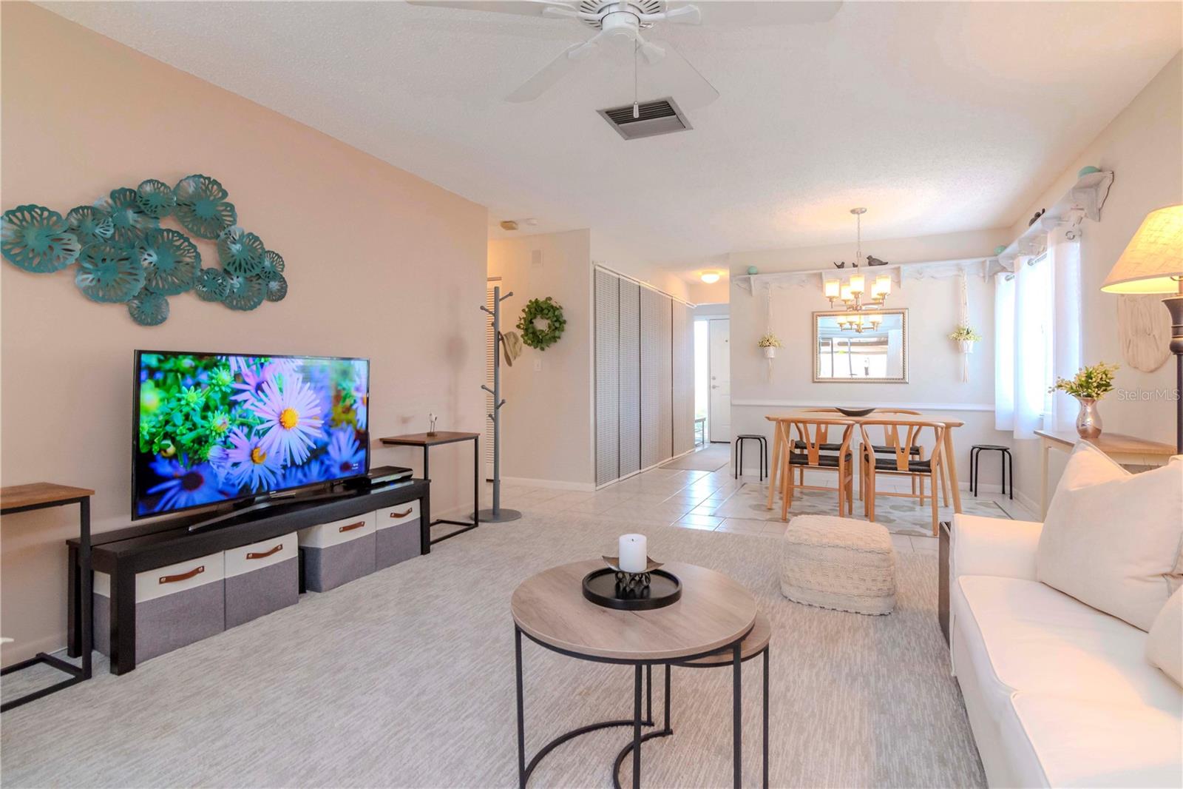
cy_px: 394
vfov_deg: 72.0
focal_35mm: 16
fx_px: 542
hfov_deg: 95.0
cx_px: 592
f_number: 11
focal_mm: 11
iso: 640
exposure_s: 1/6
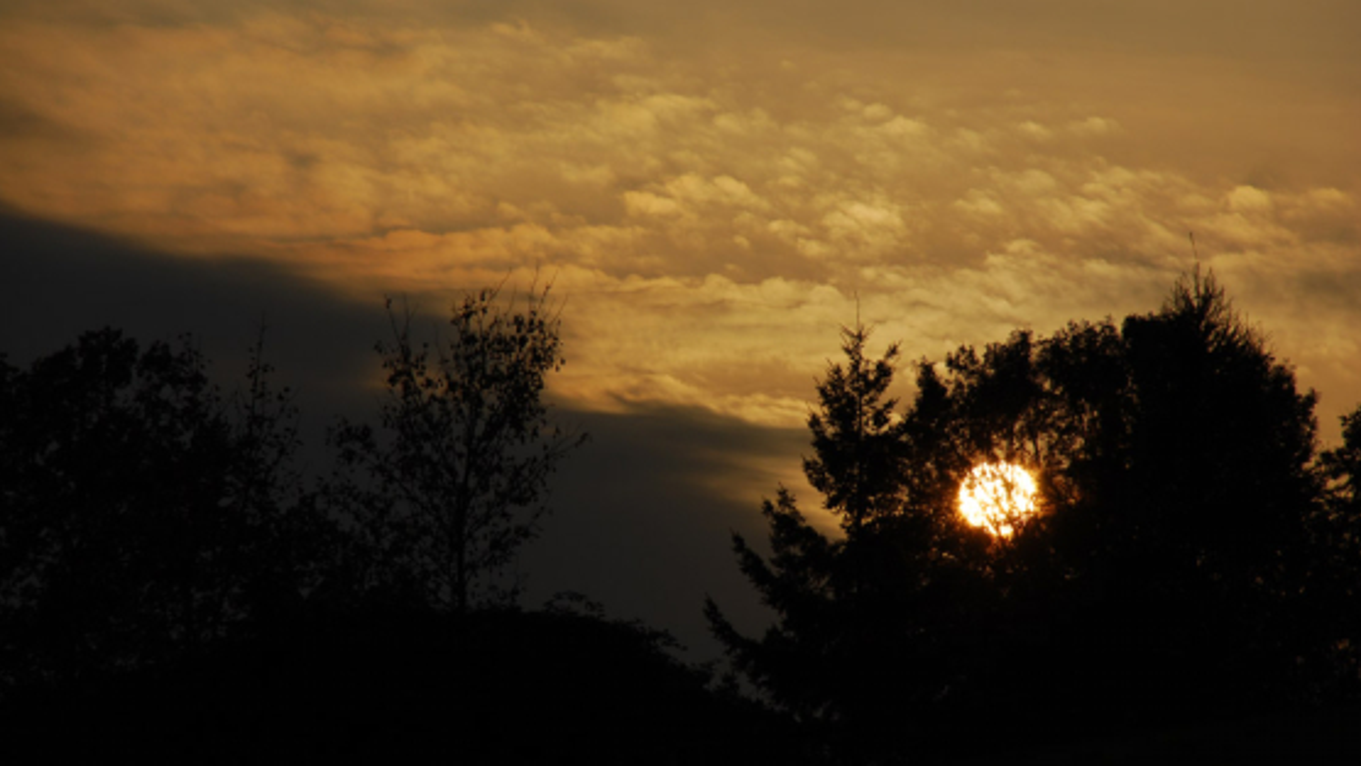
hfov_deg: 10.1
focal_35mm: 214
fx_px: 7707
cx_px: 682
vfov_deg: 5.7
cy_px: 412
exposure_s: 1/1250
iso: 100
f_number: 9
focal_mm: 135
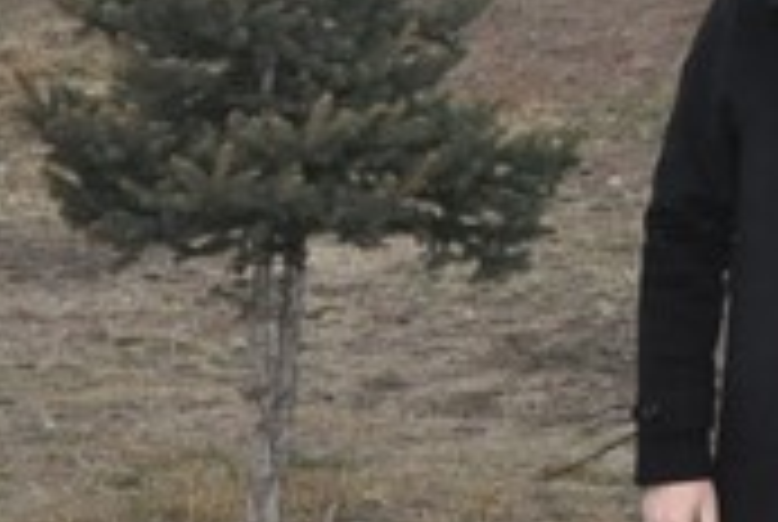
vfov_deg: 9.1
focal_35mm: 146
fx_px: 3161
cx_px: 949
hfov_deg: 13.6
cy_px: -364
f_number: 11
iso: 1600
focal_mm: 26
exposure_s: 1/200
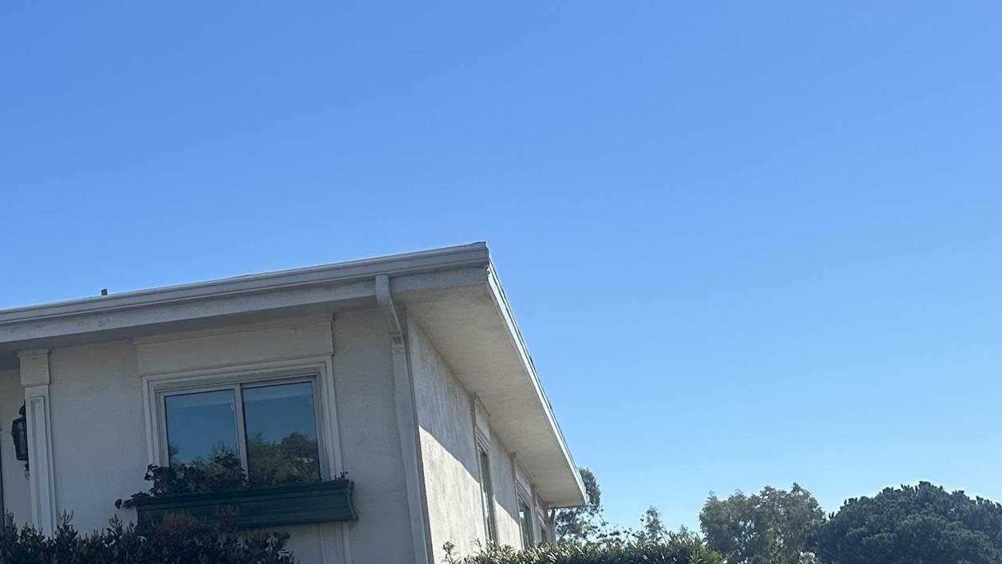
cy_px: 351
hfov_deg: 29.7
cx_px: -90
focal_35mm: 64
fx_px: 1700
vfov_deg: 18.8
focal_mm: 6.86
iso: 80
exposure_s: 1/4348
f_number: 1.78
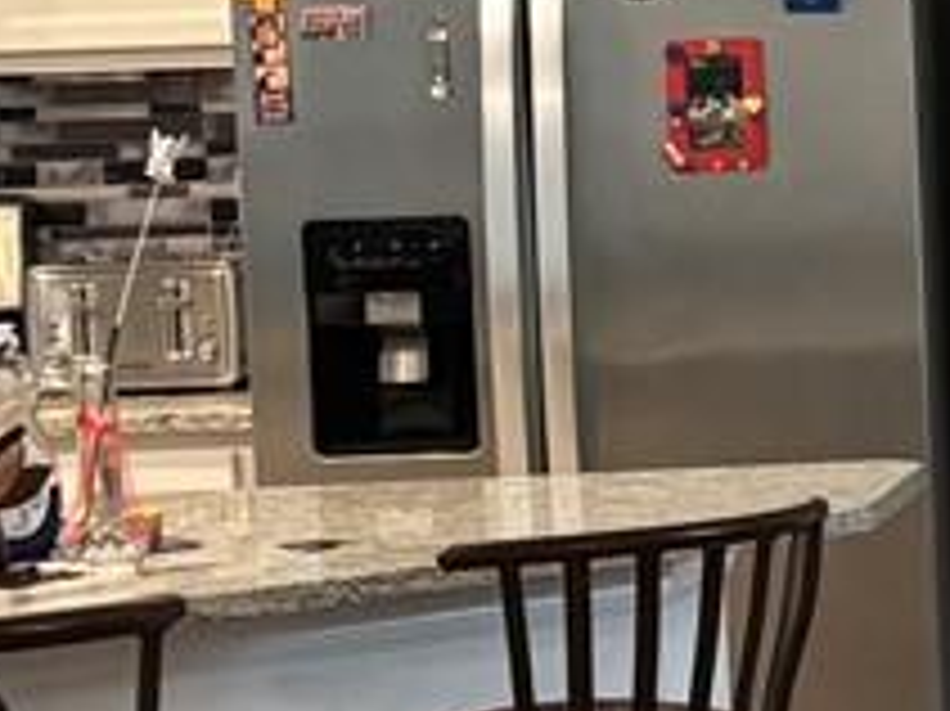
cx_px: 1549
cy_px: 292
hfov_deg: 9.7
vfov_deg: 7.5
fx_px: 5403
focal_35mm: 197
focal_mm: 5.96
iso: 250
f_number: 1.6
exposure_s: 1/60
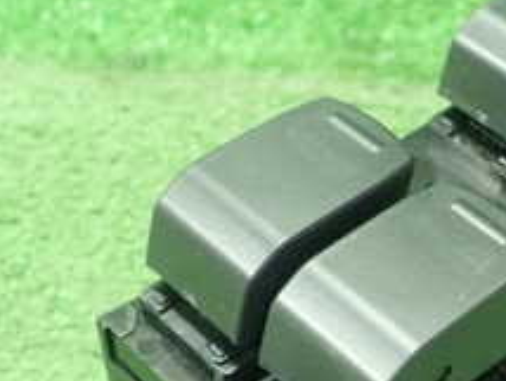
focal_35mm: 84
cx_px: 461
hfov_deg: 22.7
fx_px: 1229
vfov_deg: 17.6
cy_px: 258
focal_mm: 5.5
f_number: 2.3
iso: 800
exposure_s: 1/100
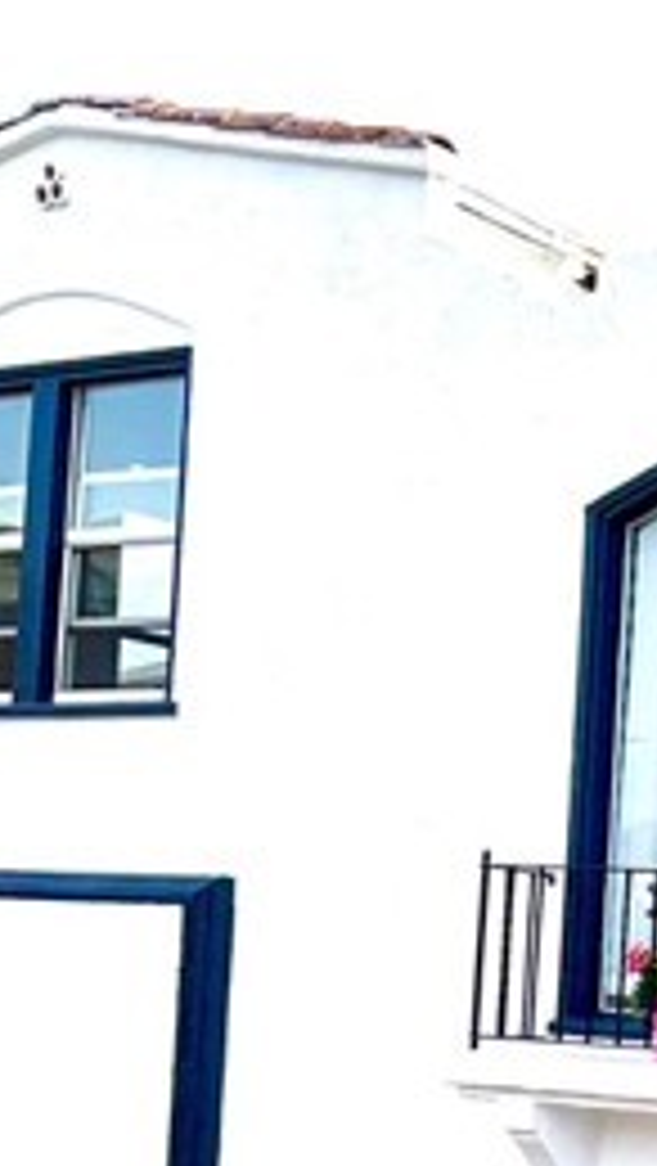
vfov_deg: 26.5
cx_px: 1062
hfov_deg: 14.2
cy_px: 990
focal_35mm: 78
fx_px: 2412
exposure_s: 1/1250
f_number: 1.8
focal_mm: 3
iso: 25
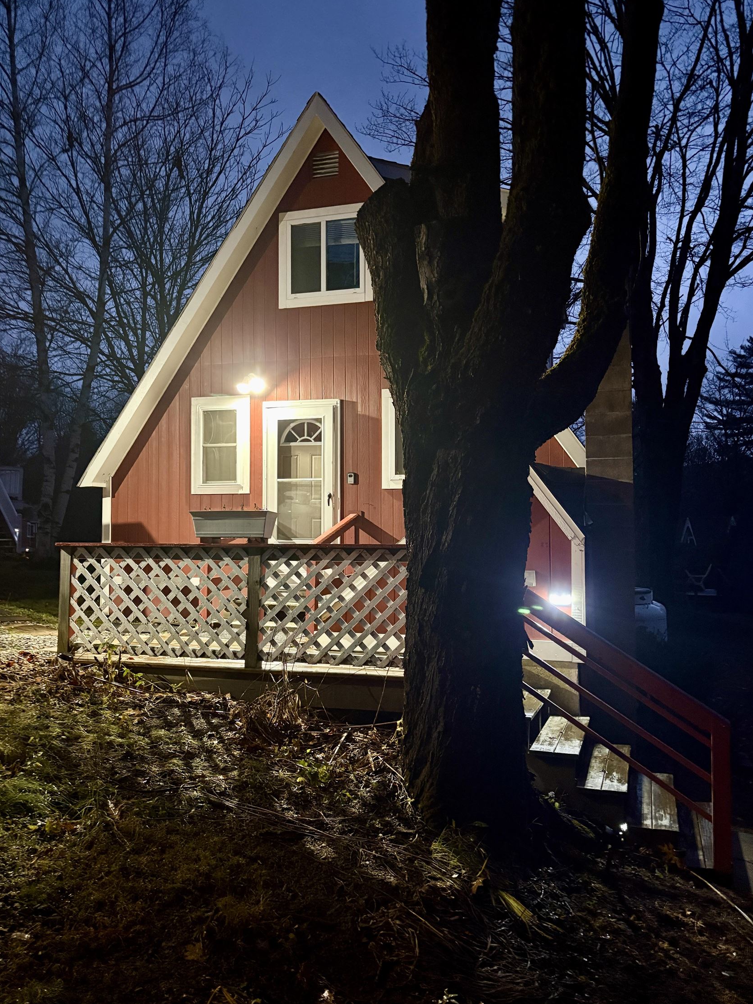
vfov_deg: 65.3
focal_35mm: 27
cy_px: 496
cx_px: 390
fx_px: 783
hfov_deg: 51.3
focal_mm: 5.96
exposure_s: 1/24
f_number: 1.6
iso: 800
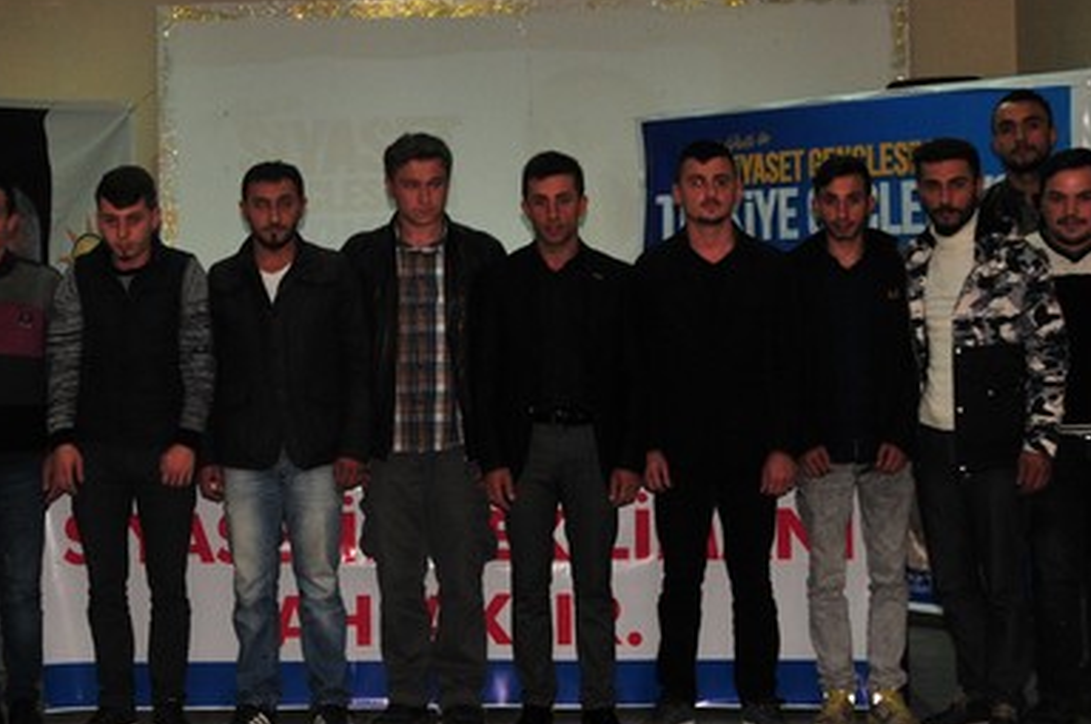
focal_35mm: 63
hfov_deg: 31.7
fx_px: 1906
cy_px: 229
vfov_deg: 21.4
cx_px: 370
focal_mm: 24
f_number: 8
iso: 500
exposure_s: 1/60
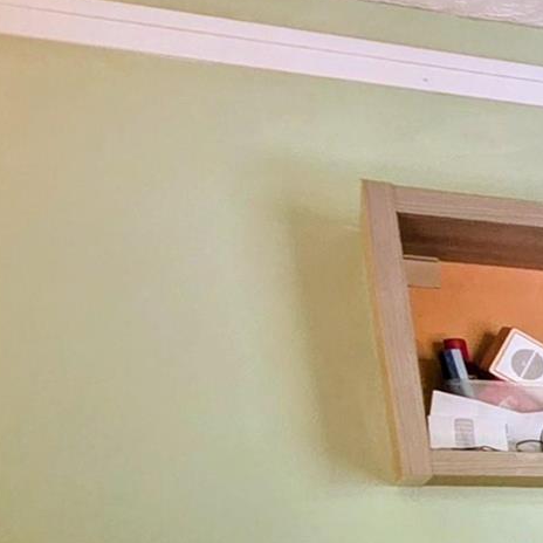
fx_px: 1349
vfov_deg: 19.6
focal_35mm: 76
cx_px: 1396
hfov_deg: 13.7
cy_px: 826
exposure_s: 1/60
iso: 640
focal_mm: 2.2
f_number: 1.9
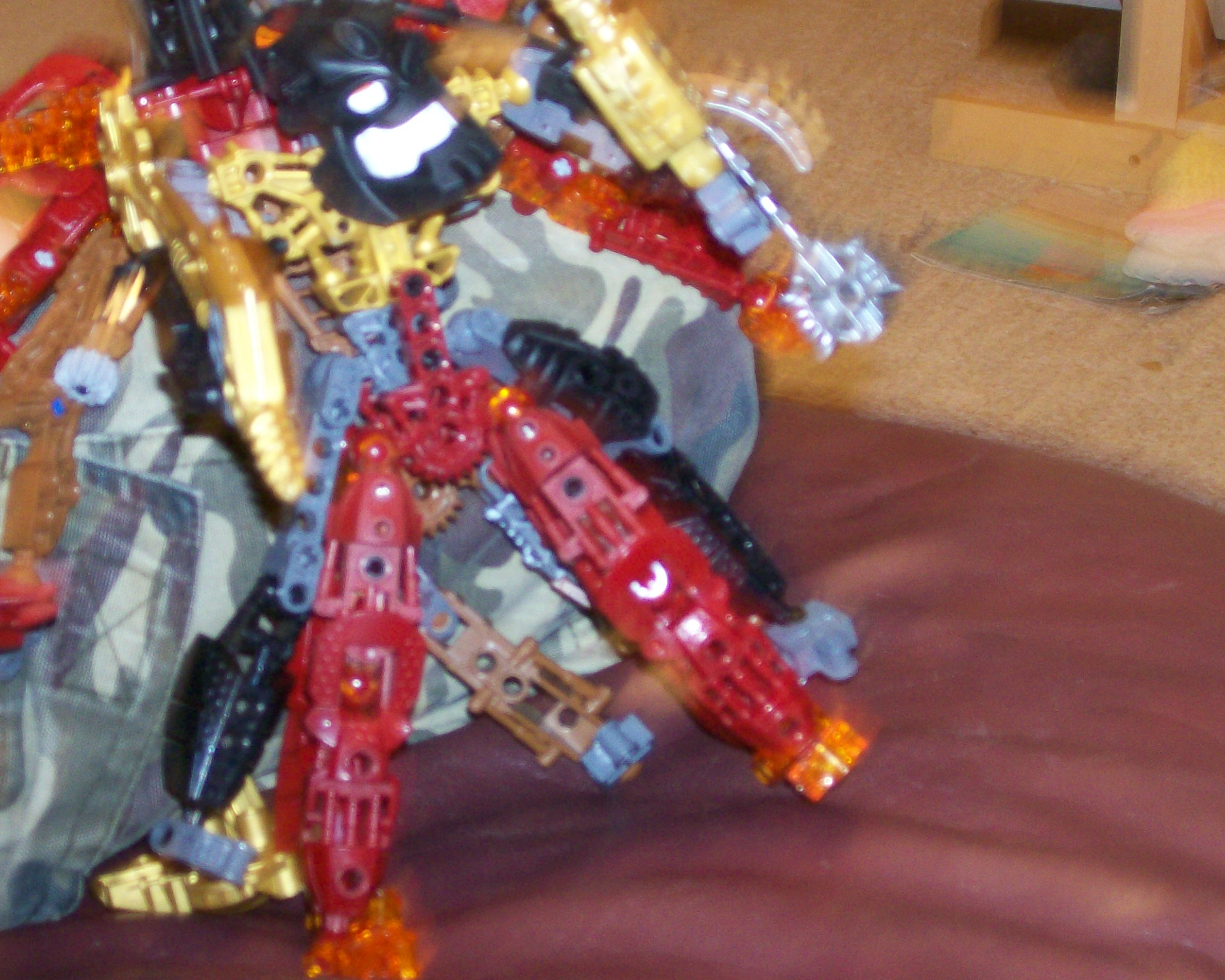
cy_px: 447
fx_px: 3299
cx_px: 485
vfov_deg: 16.9
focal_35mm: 91
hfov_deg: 21.0
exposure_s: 1/2
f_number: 3.8
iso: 140
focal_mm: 11.6
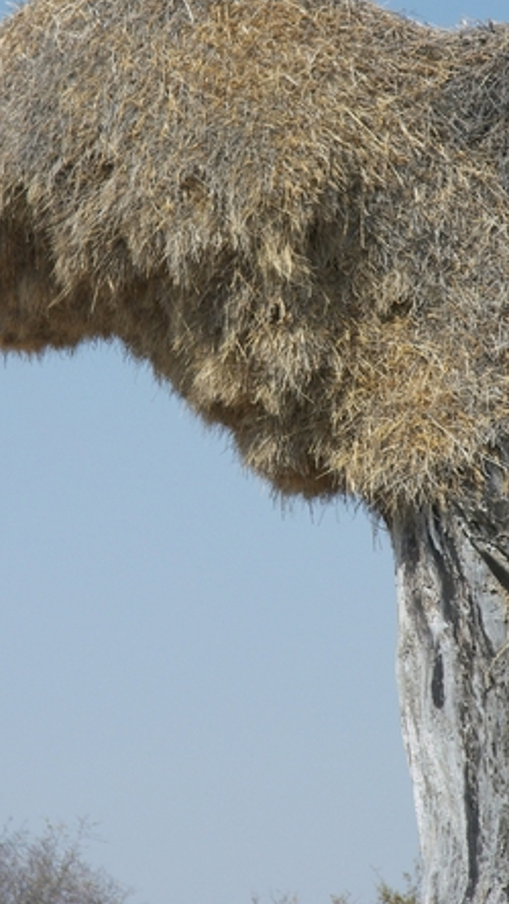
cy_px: 324
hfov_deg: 5.9
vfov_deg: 10.5
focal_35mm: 206
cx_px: 291
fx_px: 4939
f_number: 4.1
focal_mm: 29.4
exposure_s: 1/640
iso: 50
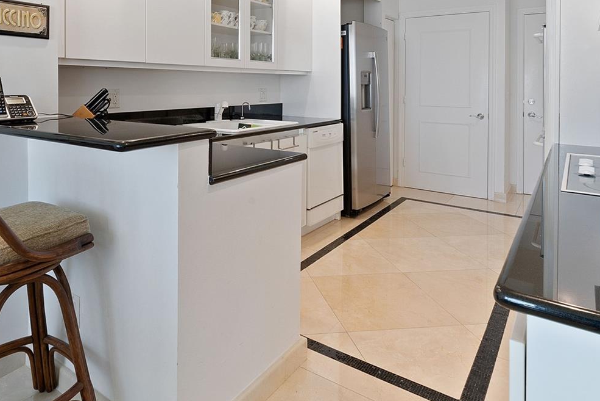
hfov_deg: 68.6
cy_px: 87
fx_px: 433
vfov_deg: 47.2
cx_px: 236
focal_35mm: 26
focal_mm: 16
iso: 640
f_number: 13
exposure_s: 1/8
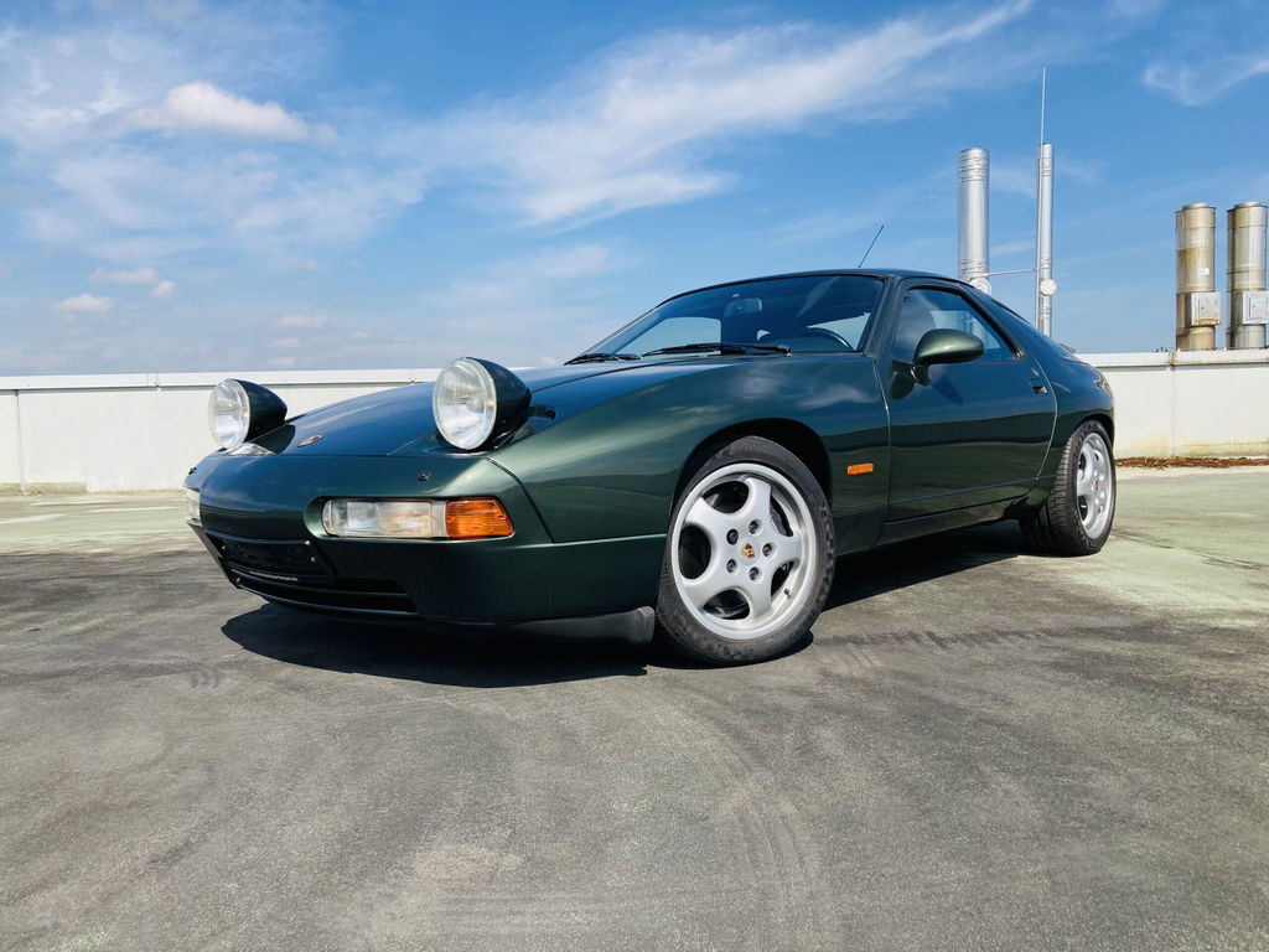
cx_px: 634
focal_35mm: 28
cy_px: 476
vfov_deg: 49.7
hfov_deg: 63.4
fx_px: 1026
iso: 20
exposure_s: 1/2088
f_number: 1.8
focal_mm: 3.99
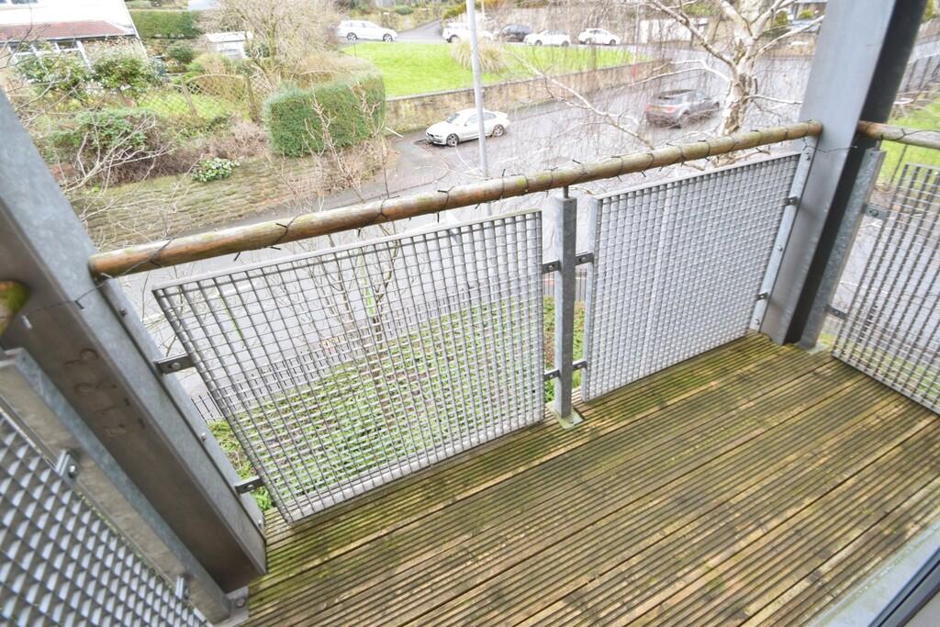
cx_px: 470
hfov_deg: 100.4
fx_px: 392
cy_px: 314
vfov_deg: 77.3
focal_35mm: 15
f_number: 3.5
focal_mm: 10
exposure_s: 1/125
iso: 800
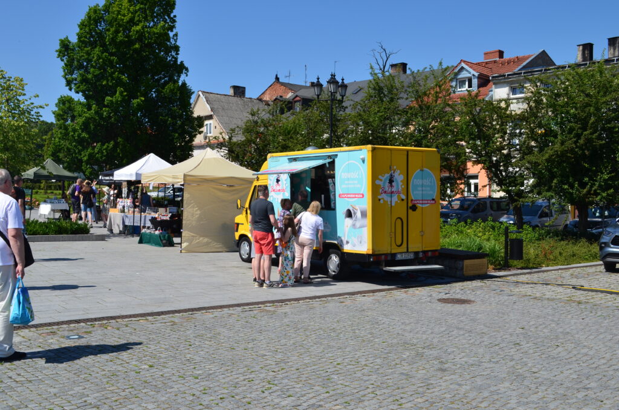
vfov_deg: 34.1
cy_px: 205
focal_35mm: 39
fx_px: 669
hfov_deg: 49.6
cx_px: 310
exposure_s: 1/400
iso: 200
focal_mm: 26
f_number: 11
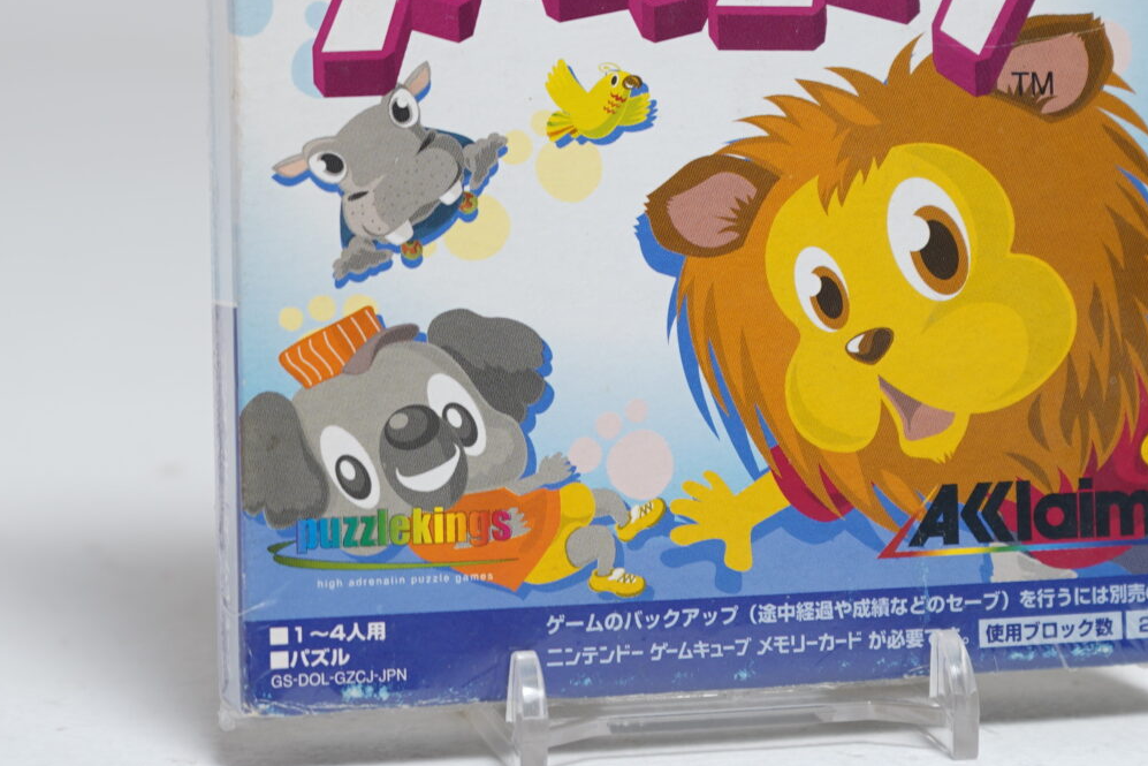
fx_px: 3604
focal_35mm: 113
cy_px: 2
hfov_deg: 18.1
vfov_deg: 12.0
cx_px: 671
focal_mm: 44
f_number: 5
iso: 64
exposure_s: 1/6
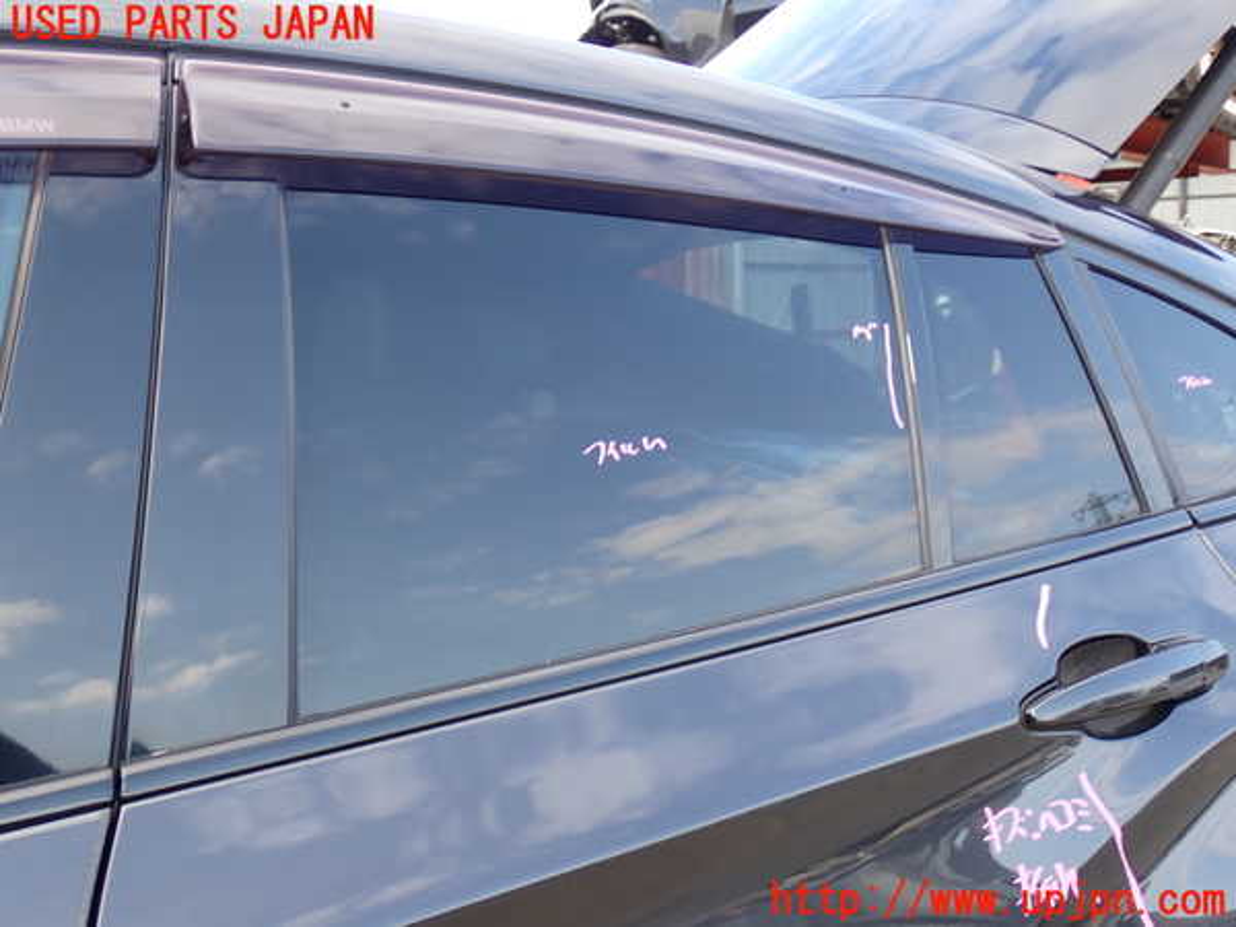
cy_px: 464
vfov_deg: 32.9
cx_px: 618
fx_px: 1571
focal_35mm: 44
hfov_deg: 42.9
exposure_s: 1/125
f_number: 2.9
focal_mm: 7.84
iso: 100
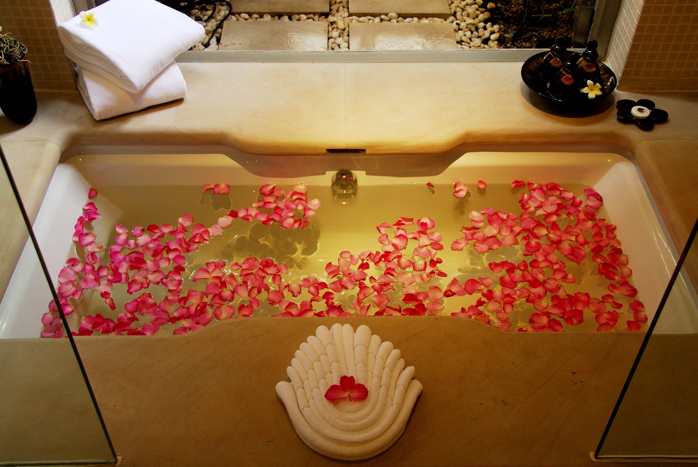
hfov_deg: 49.5
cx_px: 349
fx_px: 757
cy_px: 234
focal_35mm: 39
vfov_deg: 34.3
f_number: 5.6
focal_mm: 26
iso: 200
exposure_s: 1/25
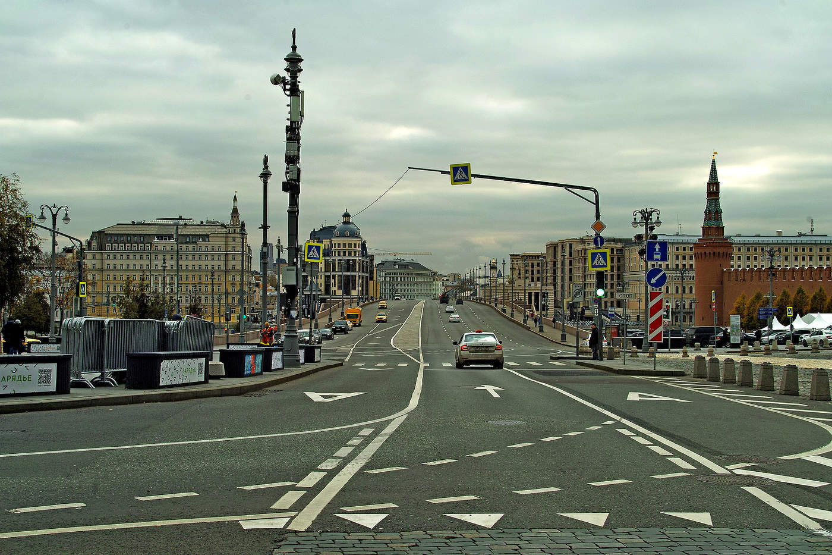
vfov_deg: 27.5
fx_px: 1132
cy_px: 278
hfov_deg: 40.3
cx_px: 416
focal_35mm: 49
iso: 100
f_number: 8
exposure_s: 1/125
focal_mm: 29
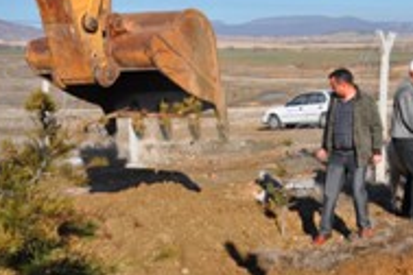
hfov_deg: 28.4
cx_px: 461
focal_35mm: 64
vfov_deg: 20.9
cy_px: 46
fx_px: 734
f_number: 9
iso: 200
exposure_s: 1/320
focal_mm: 18
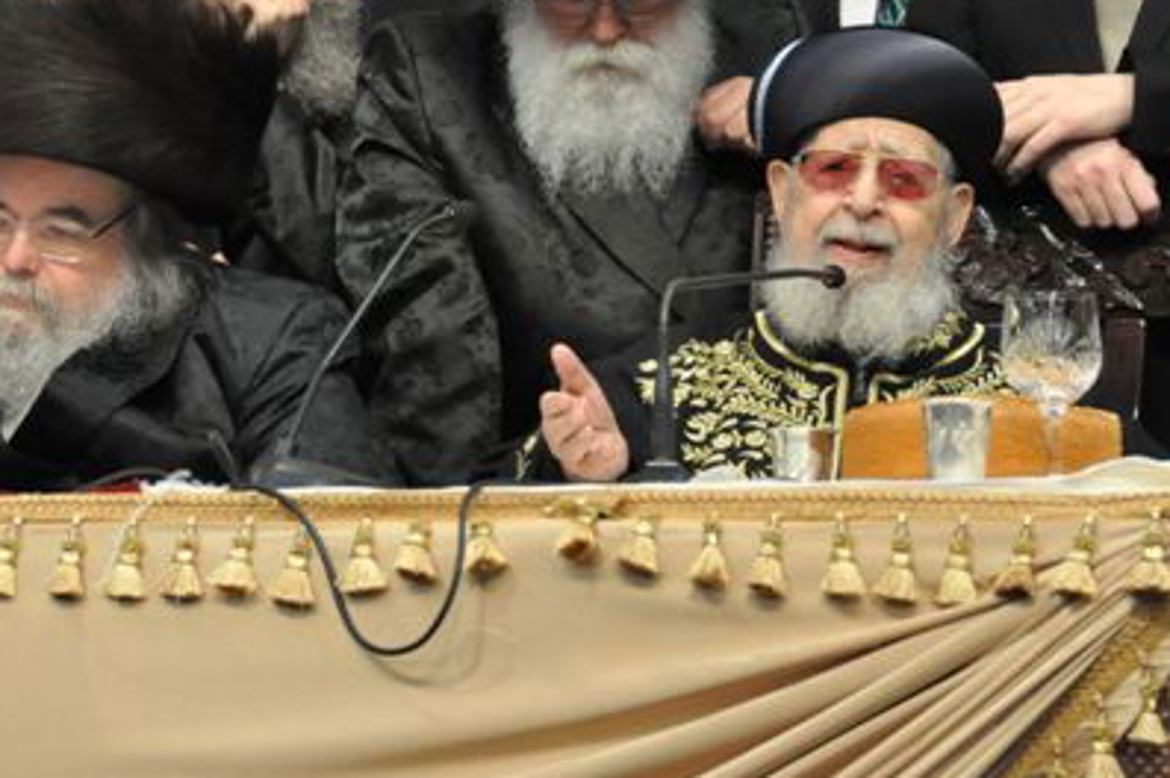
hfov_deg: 9.0
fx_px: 7462
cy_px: 184
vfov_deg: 6.0
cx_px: 324
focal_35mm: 230
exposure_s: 1/100
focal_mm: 95
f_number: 5.6
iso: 3200
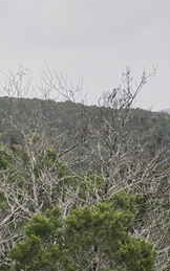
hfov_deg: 9.1
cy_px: 127
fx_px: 1008
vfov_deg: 15.4
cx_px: 327
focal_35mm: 136
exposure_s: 1/236
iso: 20
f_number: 2
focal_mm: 6
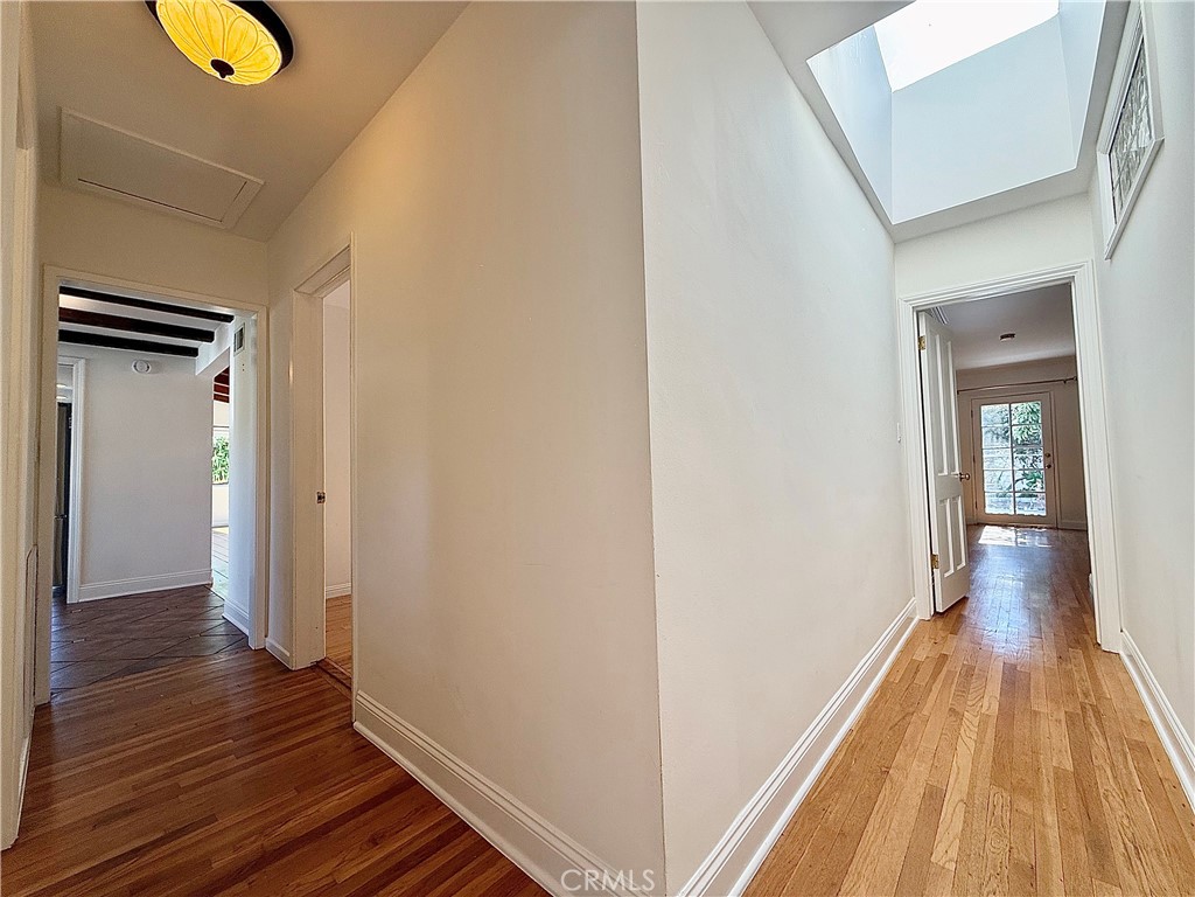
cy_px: 448
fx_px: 483
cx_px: 598
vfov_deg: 85.7
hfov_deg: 102.1
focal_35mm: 14
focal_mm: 2.22
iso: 50
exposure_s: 1/120
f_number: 2.2
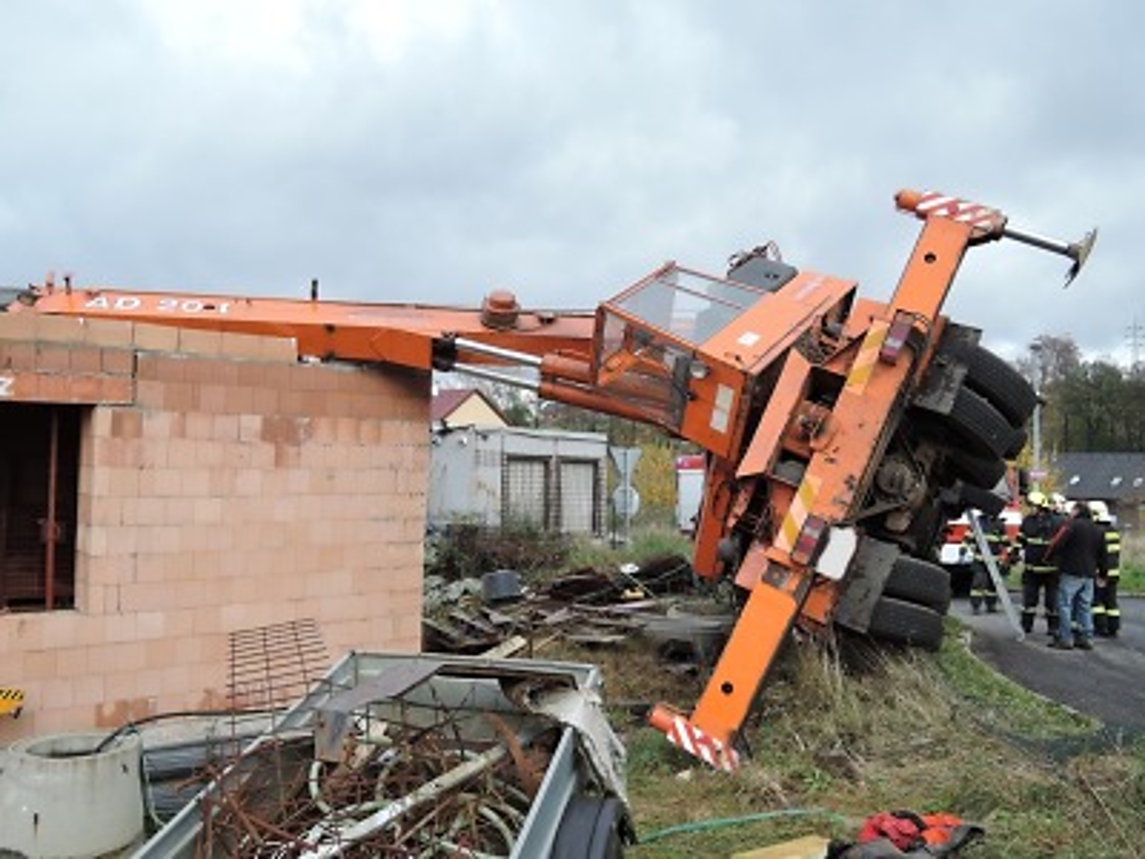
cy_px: 430
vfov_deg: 45.4
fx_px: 1025
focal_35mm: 31
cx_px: 572
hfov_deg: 58.4
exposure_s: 1/160
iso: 80
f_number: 2.8
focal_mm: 6.6
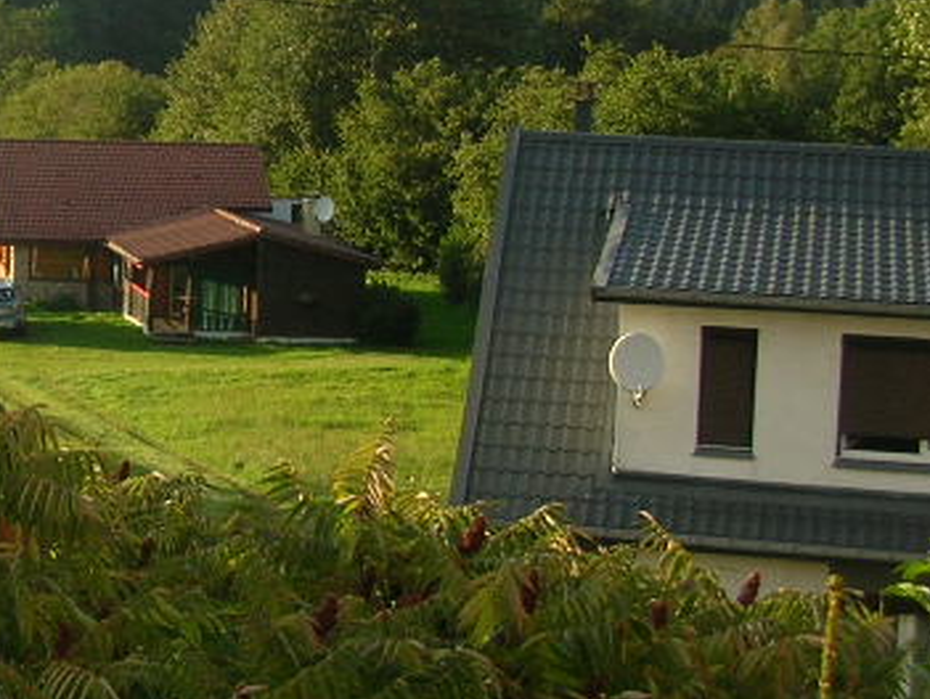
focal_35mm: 102
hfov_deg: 18.1
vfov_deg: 14.4
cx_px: -238
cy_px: 135
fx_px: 2743
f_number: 2.8
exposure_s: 1/280
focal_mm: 5.8
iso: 50
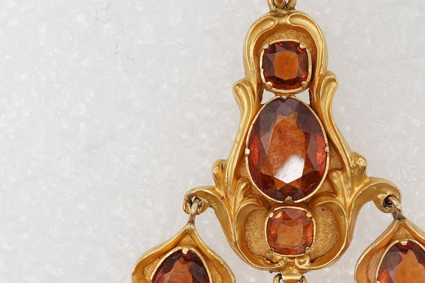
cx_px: 279
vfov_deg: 11.8
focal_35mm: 115
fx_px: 1357
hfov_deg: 17.8
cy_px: 280
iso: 320
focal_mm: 30
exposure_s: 1/125
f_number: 20
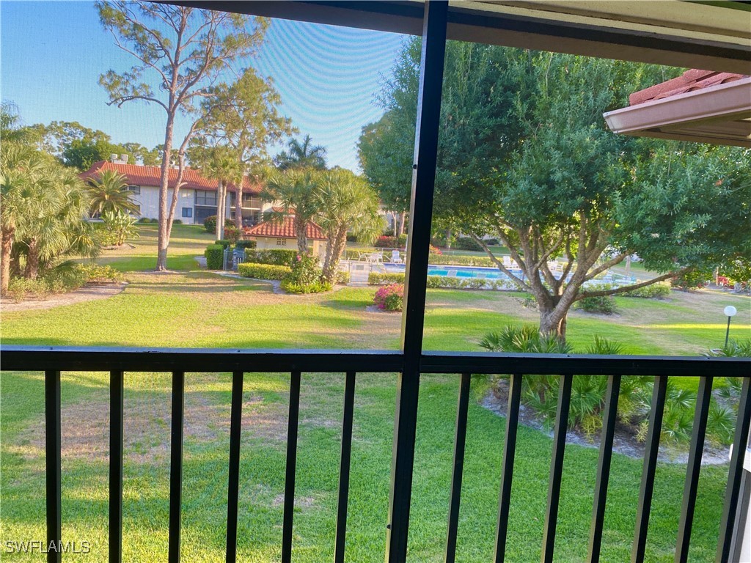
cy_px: 282
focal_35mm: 26
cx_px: 376
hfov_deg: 67.3
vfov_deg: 53.1
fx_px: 564
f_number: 1.8
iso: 32
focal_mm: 4.25
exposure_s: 1/201
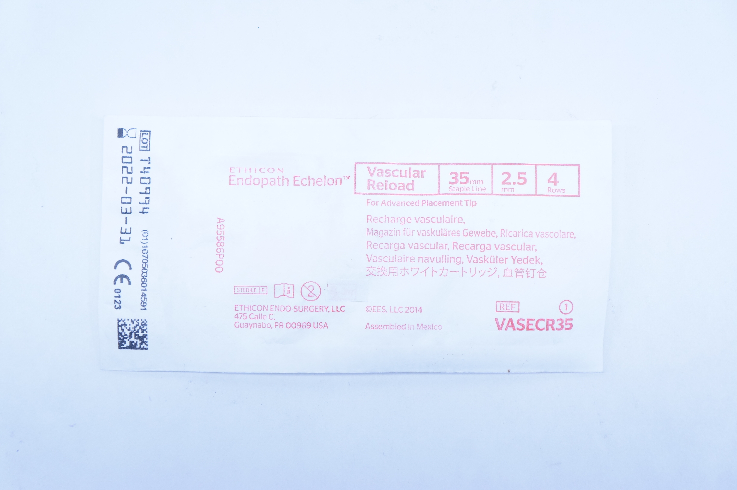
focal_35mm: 62
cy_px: 245
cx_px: 368
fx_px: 1258
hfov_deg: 32.7
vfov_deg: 22.0
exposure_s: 1/160
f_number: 5.6
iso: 800
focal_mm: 41
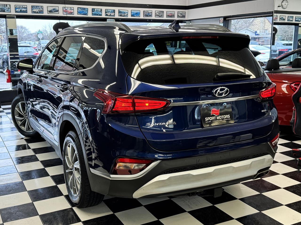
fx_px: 357
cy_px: 112
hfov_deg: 45.8
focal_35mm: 41
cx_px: 150
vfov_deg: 35.1
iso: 200
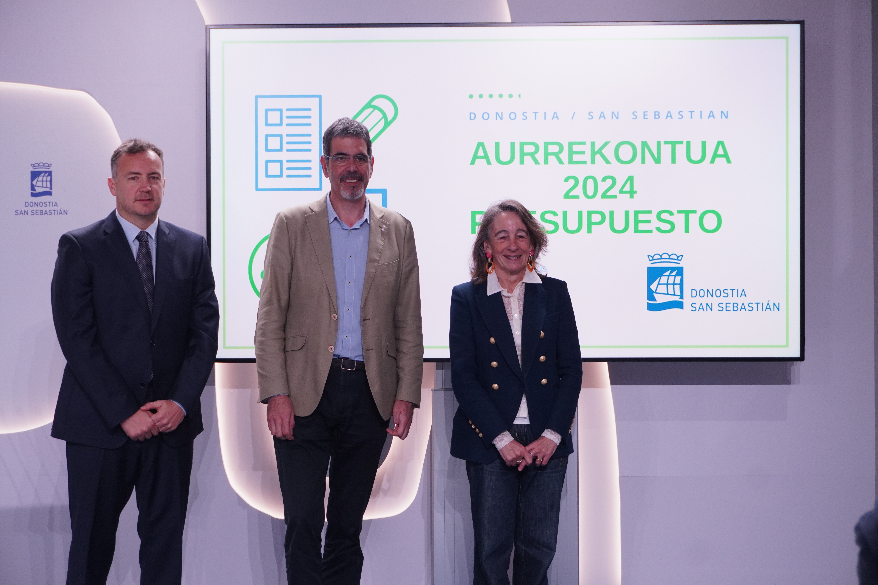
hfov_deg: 30.5
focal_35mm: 66
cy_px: 292
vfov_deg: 20.6
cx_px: 439
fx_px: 1610
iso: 800
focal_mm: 44
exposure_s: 1/100
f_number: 5.6
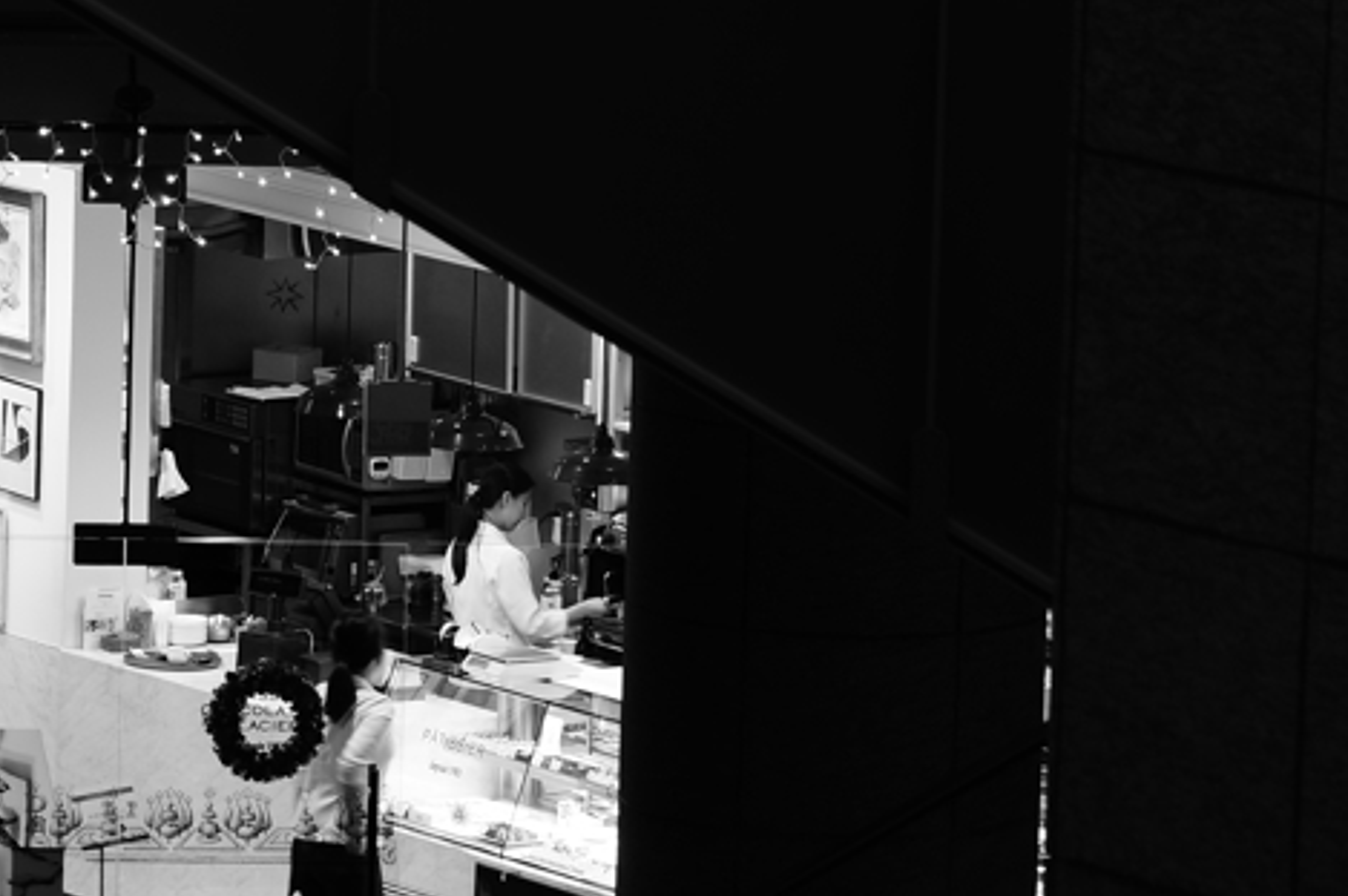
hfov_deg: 6.0
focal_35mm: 344
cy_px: 477
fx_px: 12875
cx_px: -69
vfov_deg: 4.0
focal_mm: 105
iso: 100
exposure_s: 1/10
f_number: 5
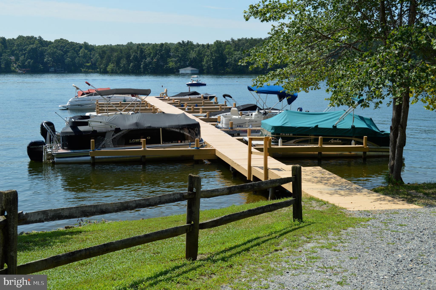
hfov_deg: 38.9
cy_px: 145
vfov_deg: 26.4
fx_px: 617
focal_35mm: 51
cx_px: 218
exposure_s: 1/250
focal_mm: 34
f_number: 8
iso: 100
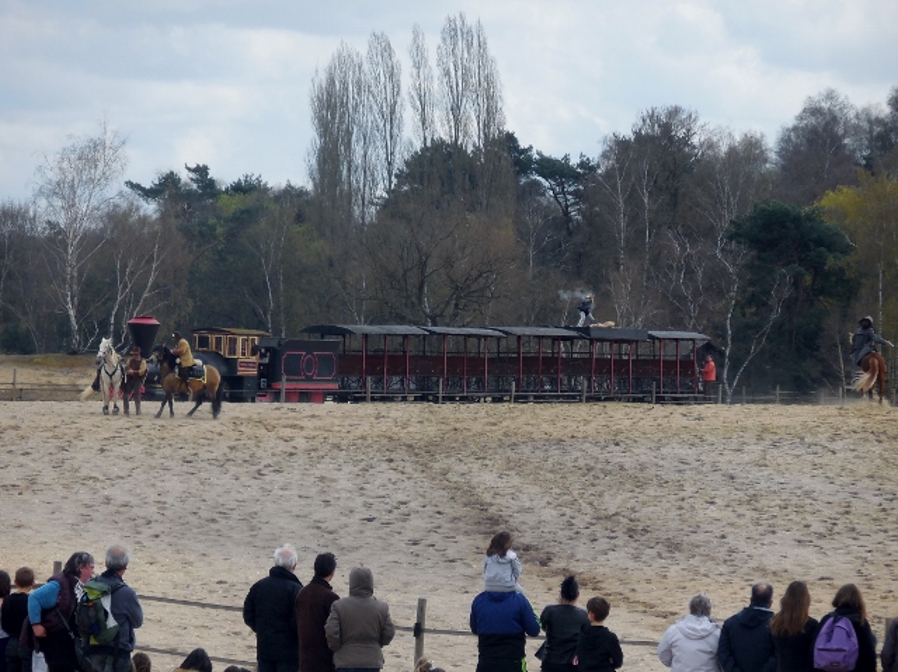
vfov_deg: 5.8
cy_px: 336
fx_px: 6636
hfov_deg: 7.7
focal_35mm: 256
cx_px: 449
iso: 125
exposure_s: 1/400
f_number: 6
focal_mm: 46.1
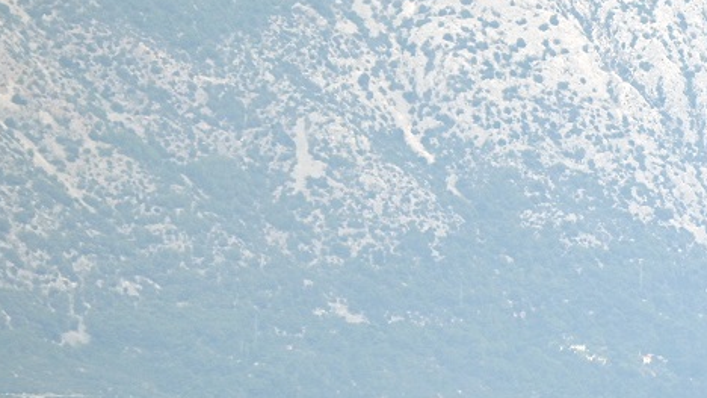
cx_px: 822
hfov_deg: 2.5
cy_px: 163
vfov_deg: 1.4
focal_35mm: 873
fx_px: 16362
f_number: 5.6
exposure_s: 1/1000
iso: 125
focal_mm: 300
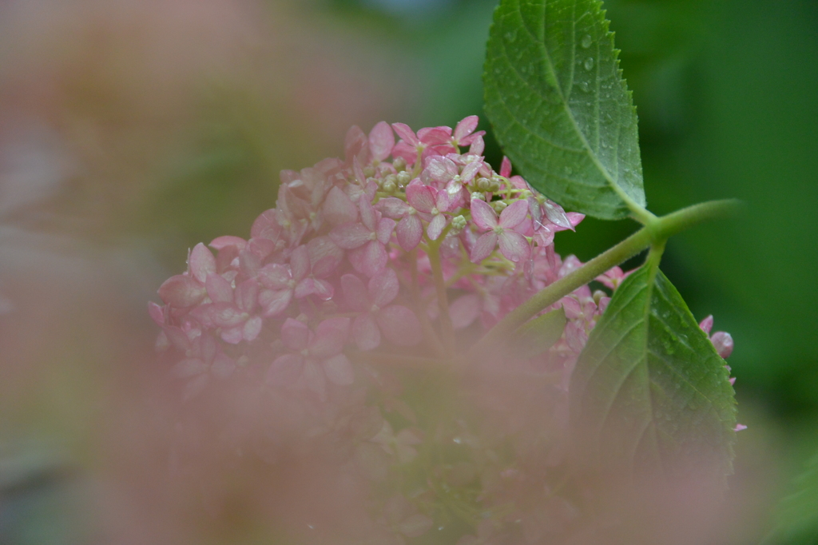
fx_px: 6133
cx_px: 409
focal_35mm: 270
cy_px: 272
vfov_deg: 5.1
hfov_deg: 7.6
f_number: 5.6
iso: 200
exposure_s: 1/30
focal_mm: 100
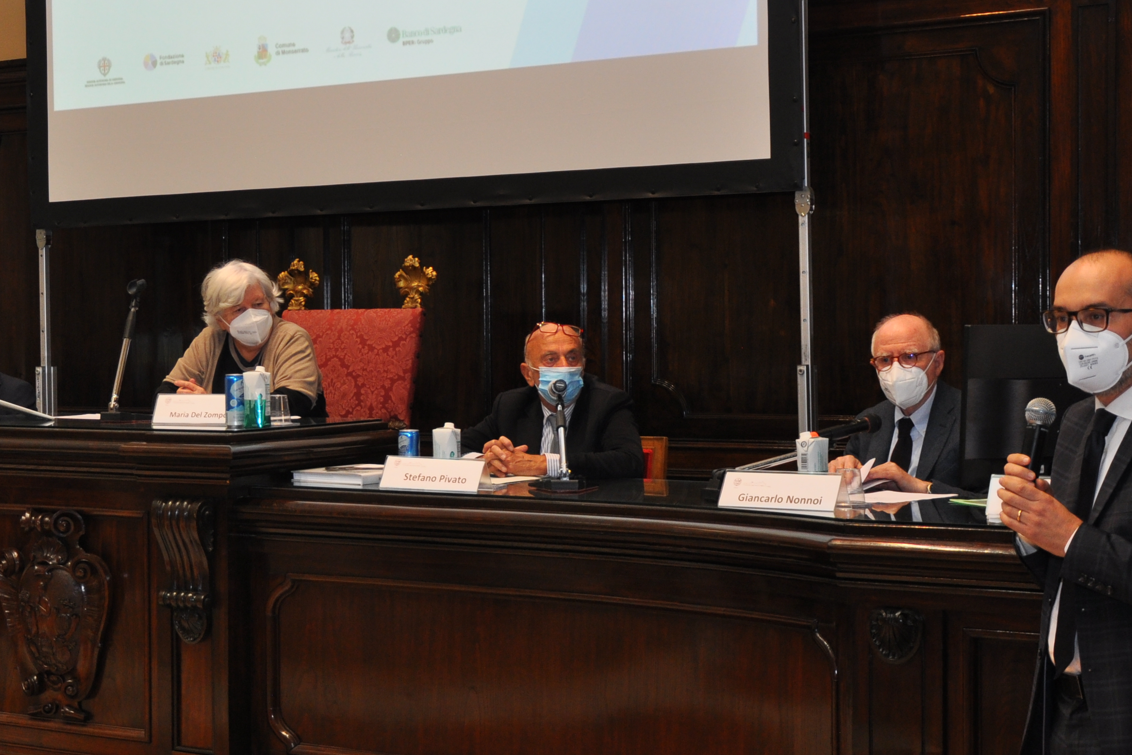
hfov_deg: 29.9
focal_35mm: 67
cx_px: 364
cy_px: 372
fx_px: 2103
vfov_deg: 20.3
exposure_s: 1/60
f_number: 5
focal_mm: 25
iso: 400
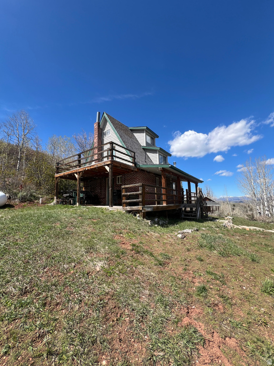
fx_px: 137
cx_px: 137
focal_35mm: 13
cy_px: 183
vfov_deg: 106.2
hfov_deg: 89.9
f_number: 1.8
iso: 32
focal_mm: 1.57
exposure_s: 1/1033
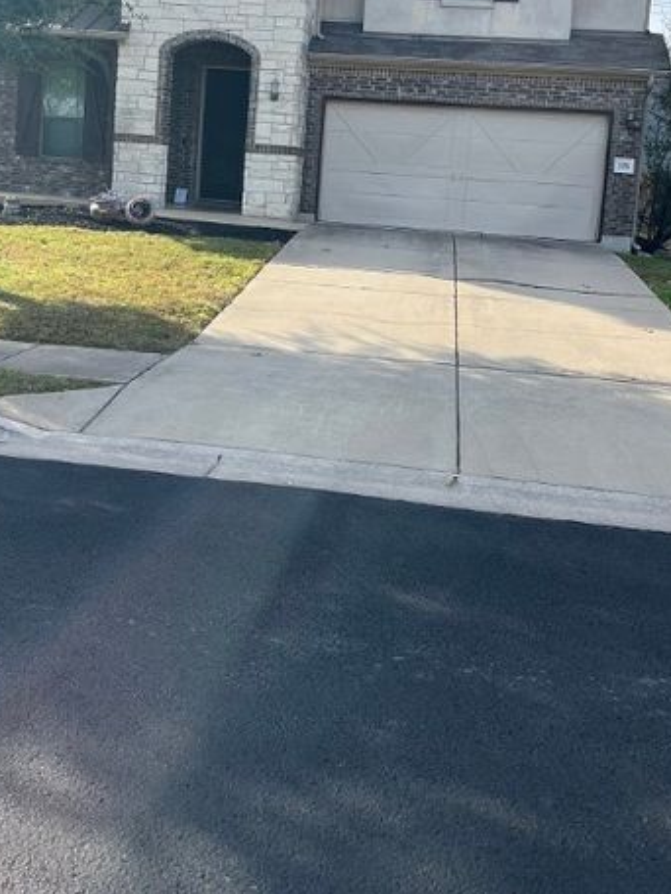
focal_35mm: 38
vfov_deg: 47.5
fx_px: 982
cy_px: 244
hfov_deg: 37.6
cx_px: 275
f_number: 1.6
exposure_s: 1/1695
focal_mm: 5.1
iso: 50
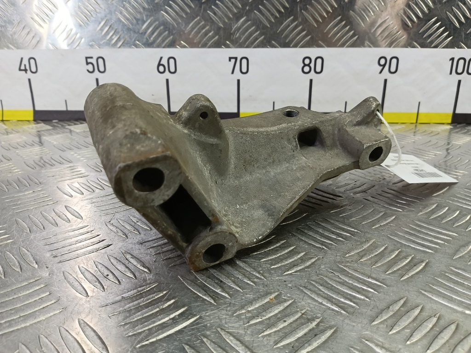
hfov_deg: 73.9
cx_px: 236
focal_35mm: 23
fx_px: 313
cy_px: 176
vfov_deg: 58.9
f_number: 1.6
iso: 132
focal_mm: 4.11
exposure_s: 1/50
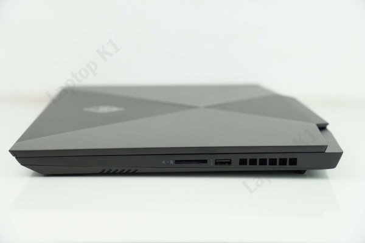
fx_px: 745
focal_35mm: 74
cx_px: 182
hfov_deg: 27.5
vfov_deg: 18.5
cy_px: 122
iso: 100
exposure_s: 1/50
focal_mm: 49
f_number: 4
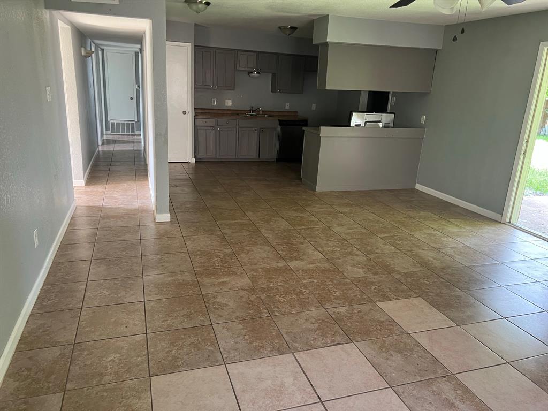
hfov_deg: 67.3
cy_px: 206
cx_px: 274
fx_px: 412
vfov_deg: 53.1
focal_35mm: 26
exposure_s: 1/60
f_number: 1.5
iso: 160
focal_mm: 5.7
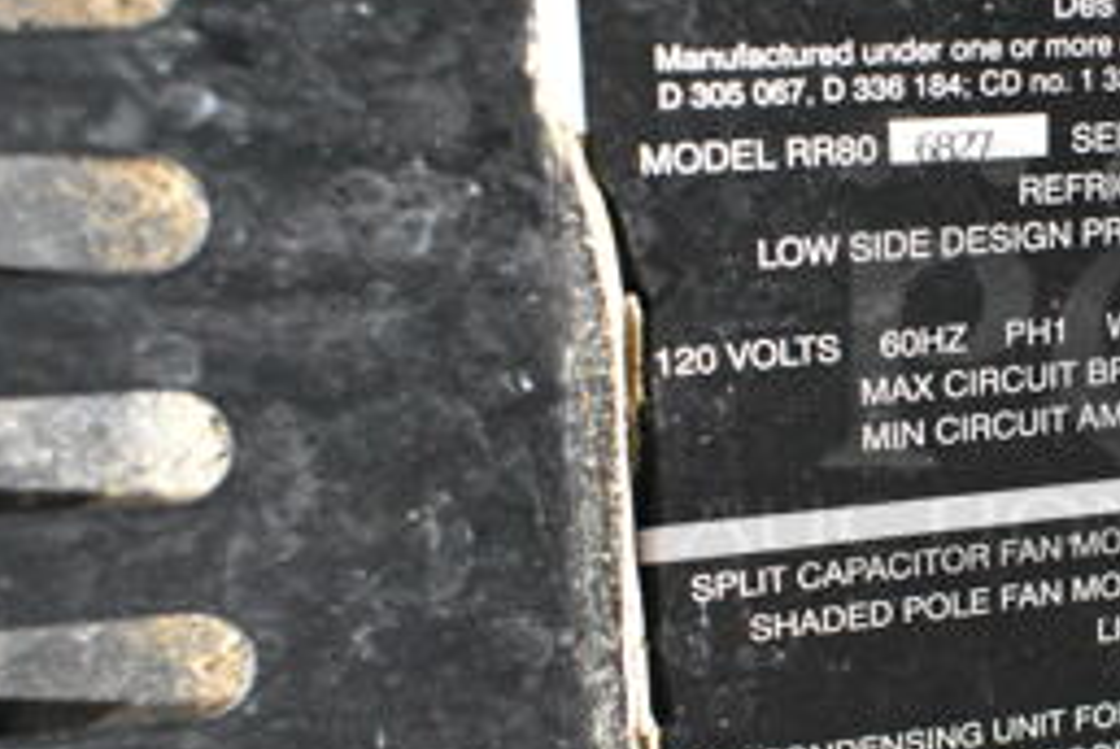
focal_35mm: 64
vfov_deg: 21.3
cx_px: 1137
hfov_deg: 29.2
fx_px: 1993
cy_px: 340
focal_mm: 18
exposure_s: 1/100
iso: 6400
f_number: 5
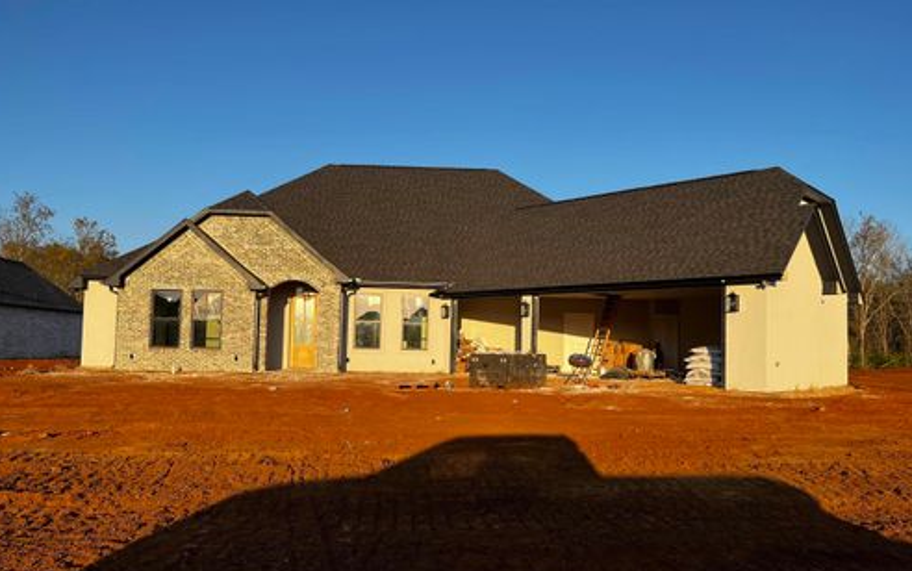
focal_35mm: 28
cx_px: 458
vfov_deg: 44.5
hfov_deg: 66.4
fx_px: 696
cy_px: 314
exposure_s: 1/2137
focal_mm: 5.1
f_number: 1.6
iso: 50
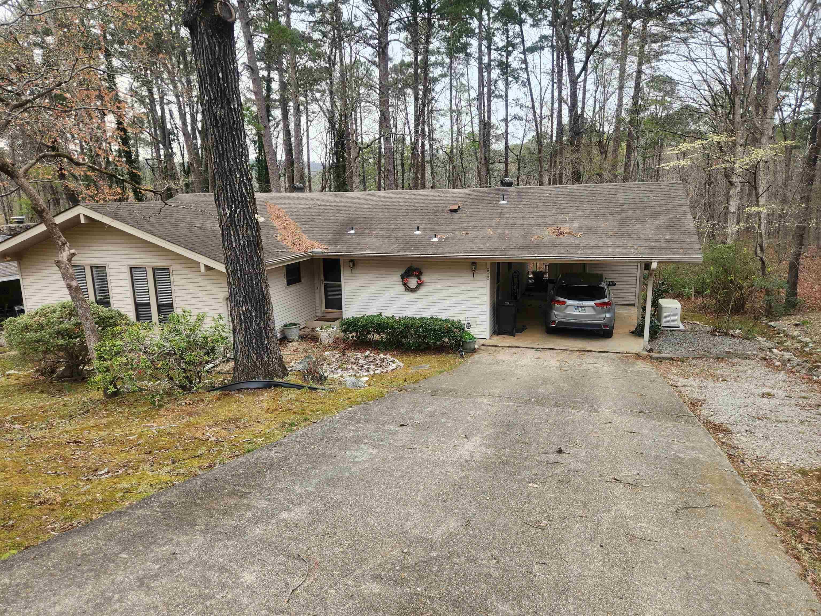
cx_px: 410
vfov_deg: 58.9
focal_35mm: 23
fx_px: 545
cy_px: 308
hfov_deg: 73.9
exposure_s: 1/180
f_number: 1.8
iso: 80
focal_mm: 5.4
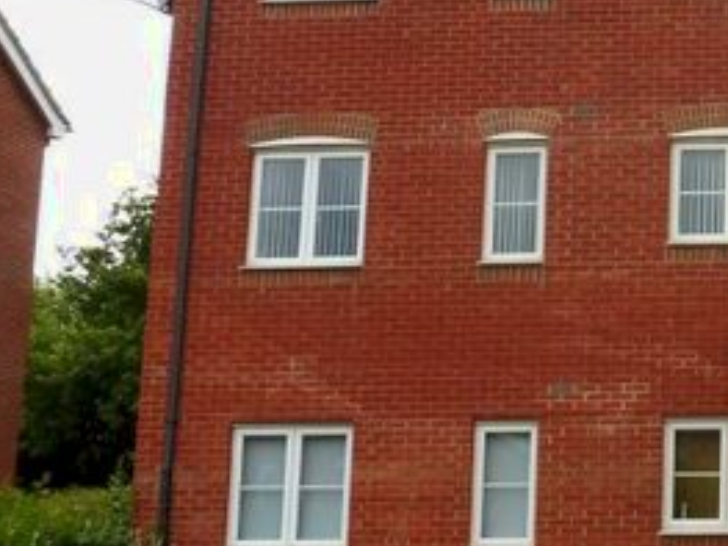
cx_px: 936
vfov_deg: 22.9
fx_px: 1345
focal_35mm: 64
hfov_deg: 26.0
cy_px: 262
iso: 100
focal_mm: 4.3
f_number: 3.3
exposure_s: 1/800
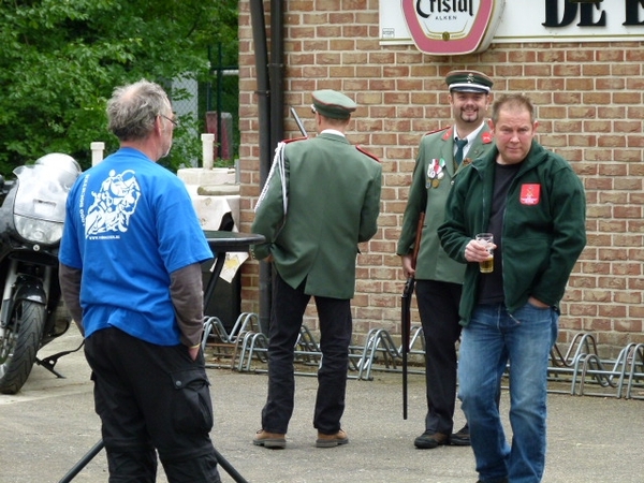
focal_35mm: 188
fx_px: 3498
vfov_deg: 7.9
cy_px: 242
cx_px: 322
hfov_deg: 10.5
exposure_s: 1/160
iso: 200
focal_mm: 33.8
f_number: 3.8
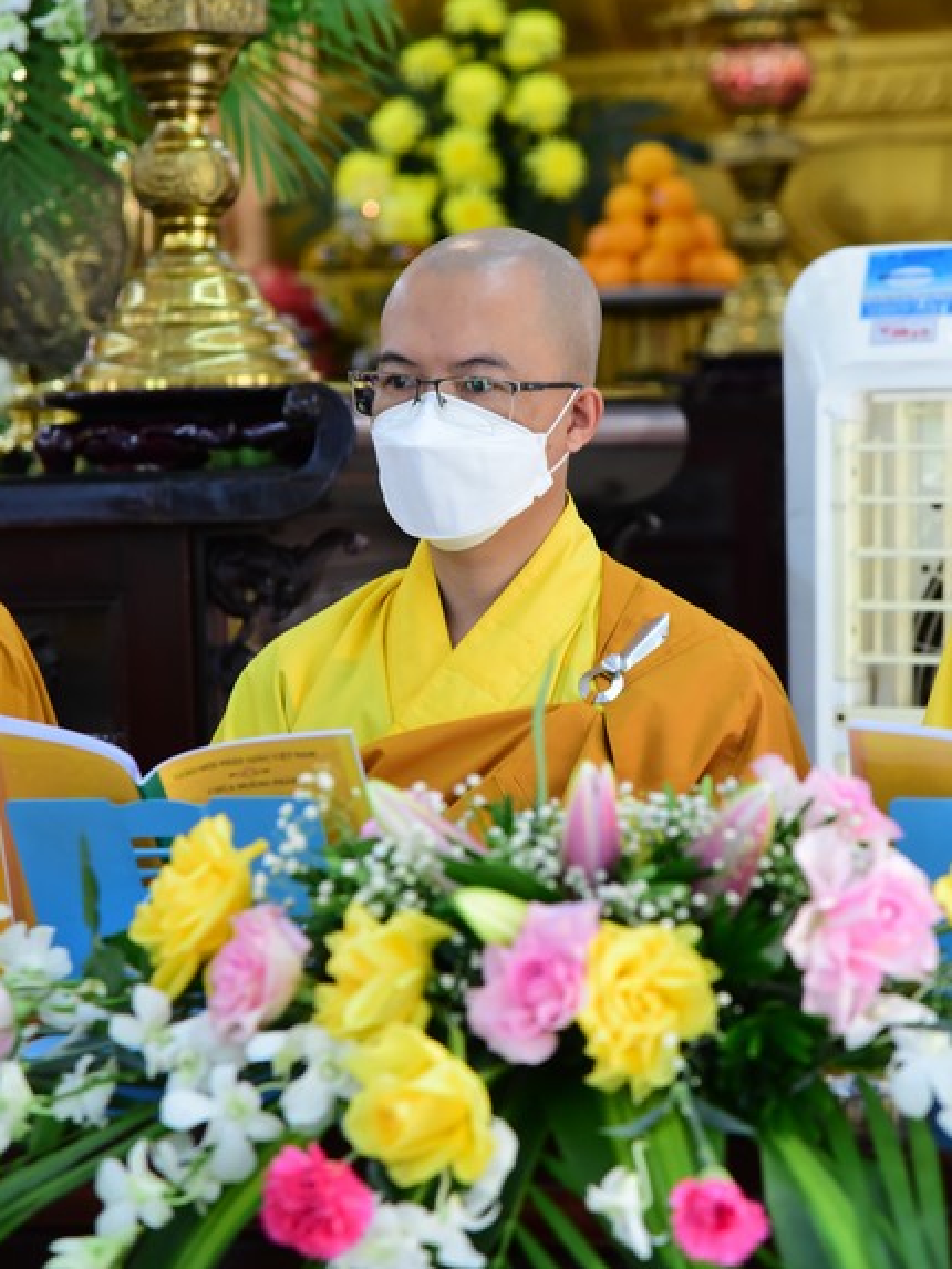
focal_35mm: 131
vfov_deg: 15.0
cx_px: 476
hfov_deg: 11.3
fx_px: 4802
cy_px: 554
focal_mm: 120
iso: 3200
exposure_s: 1/125
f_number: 5
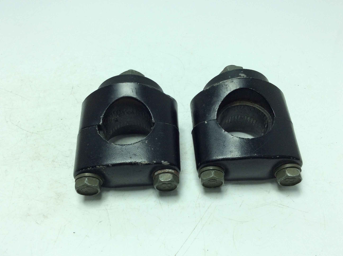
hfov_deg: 56.9
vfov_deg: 44.1
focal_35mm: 32
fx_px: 317
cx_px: 172
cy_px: 128
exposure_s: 1/369
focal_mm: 3.3
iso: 32
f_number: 2.4
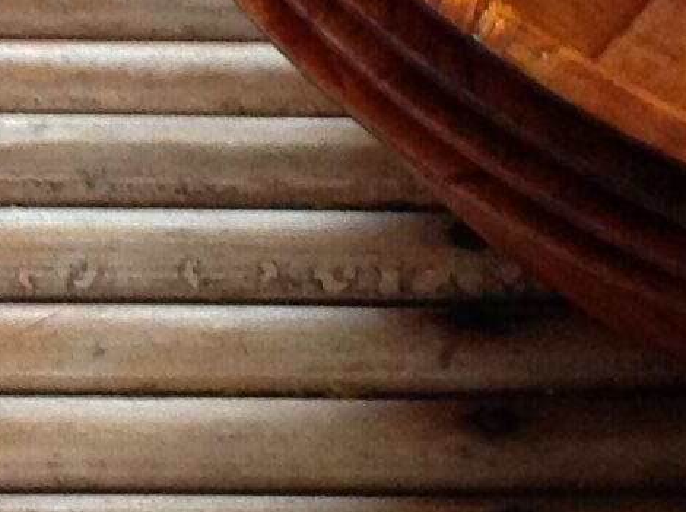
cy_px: -280
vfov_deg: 7.5
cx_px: -80
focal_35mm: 193
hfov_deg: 10.1
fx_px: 3819
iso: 200
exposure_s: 1/15
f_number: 2.4
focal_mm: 4.28
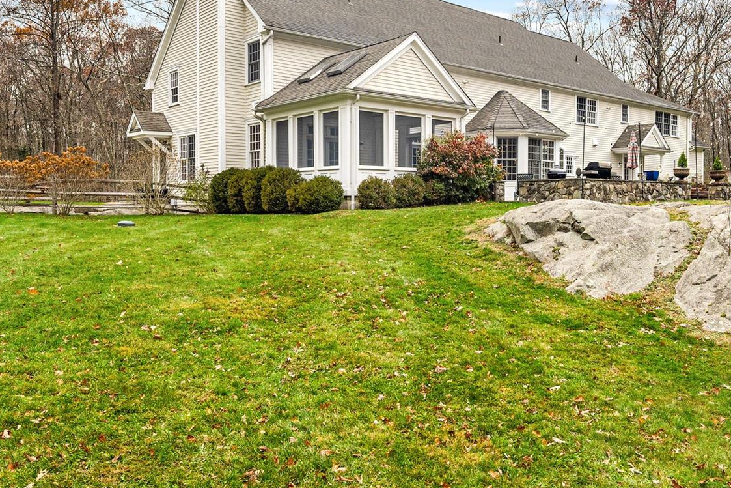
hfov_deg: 59.8
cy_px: 135
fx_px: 630
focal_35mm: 31
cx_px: 441
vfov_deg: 41.3
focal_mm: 17
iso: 250
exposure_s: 1/50
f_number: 9
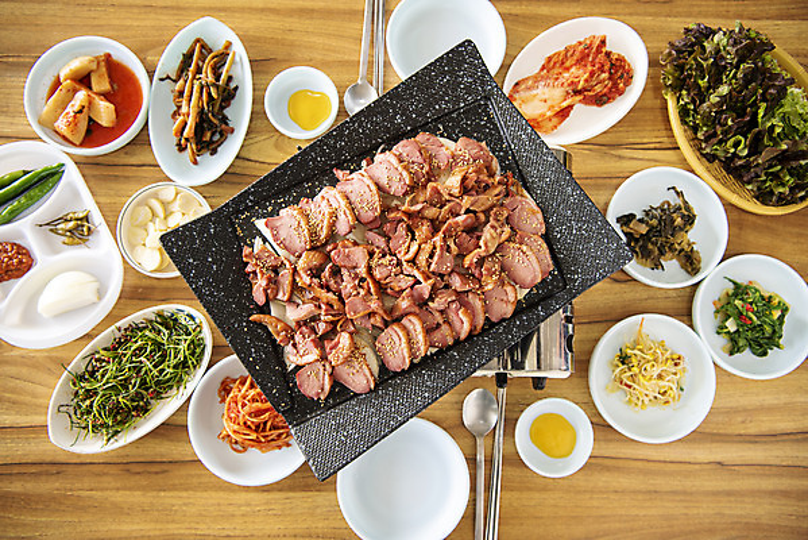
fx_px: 696
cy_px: 270
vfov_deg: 42.4
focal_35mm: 31
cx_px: 404
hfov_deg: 60.3
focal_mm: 31
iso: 400
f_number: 4
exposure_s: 1/100
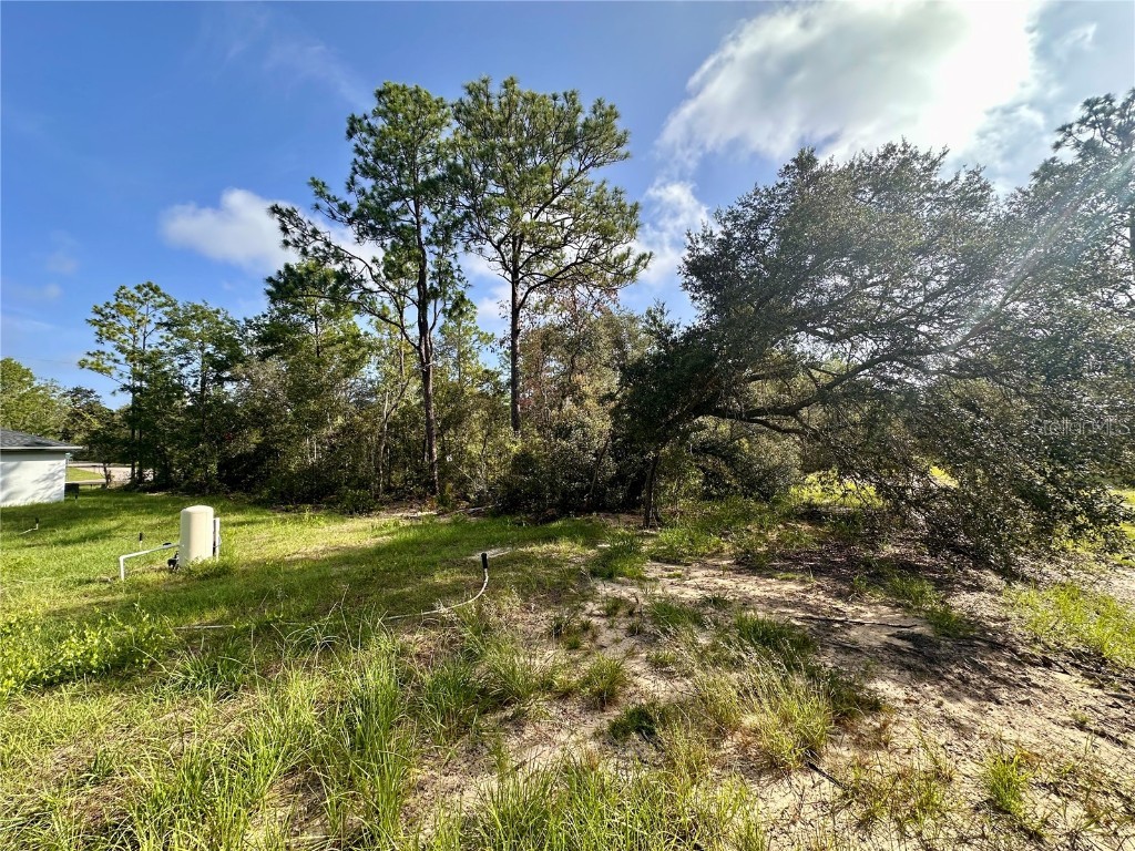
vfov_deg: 85.7
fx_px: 459
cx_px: 568
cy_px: 426
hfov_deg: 102.1
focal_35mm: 14
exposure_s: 1/619
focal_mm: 2.22
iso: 40
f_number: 2.2
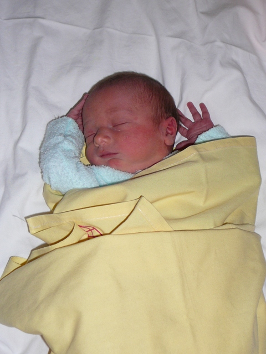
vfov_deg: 34.9
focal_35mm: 55
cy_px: 177
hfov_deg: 26.6
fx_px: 564
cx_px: 133
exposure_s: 1/30
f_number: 3.5
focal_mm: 8.2
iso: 100
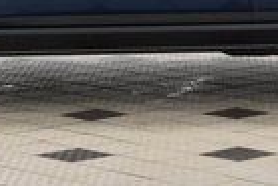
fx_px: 1722
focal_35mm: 223
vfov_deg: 6.1
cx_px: 232
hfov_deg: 9.2
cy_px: -122
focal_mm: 32
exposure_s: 1/60
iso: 1600
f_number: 5
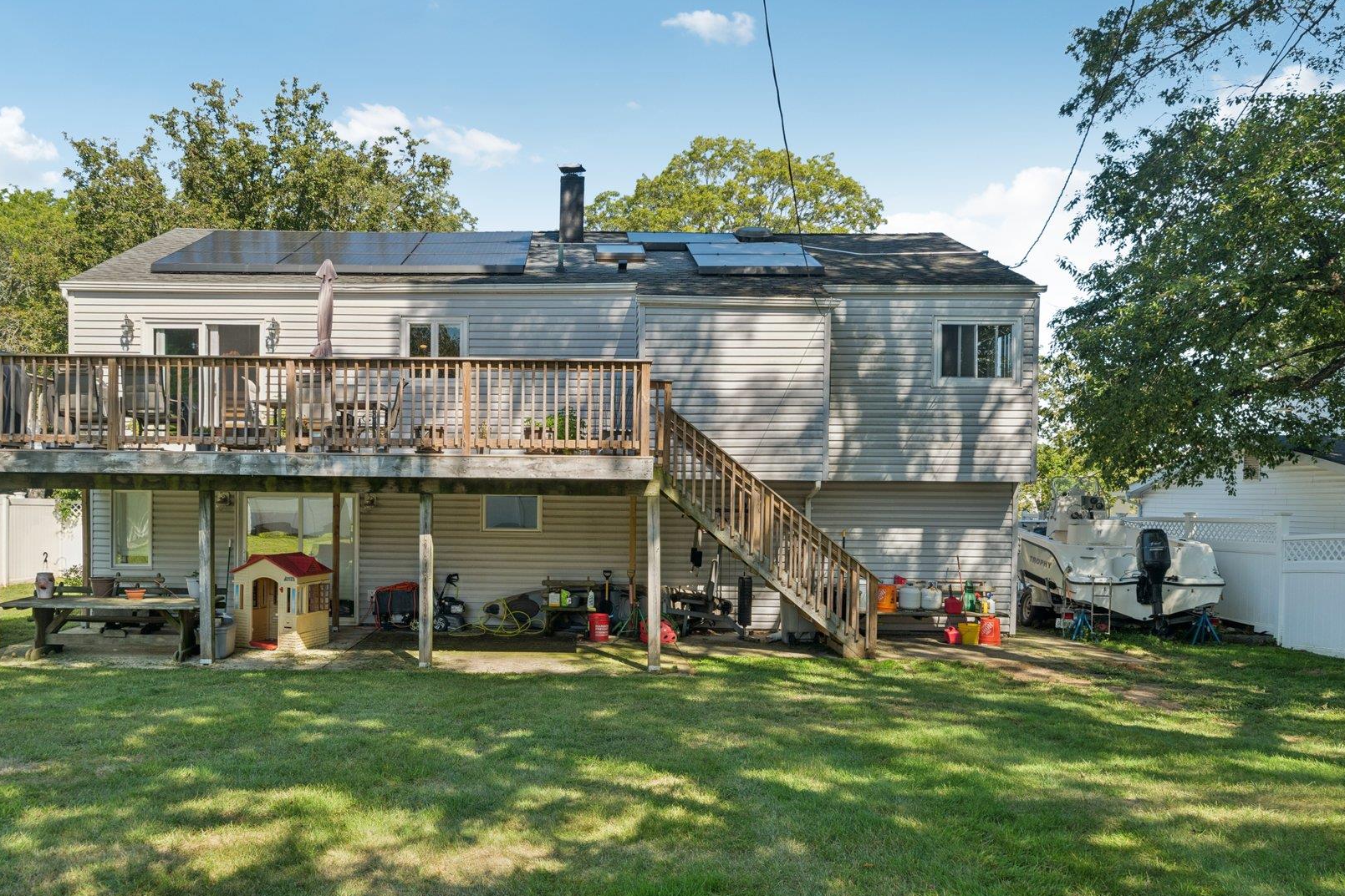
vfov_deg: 46.3
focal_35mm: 28
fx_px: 1046
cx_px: 547
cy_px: 501
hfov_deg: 64.9
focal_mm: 22
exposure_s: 1/80
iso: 160
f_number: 9
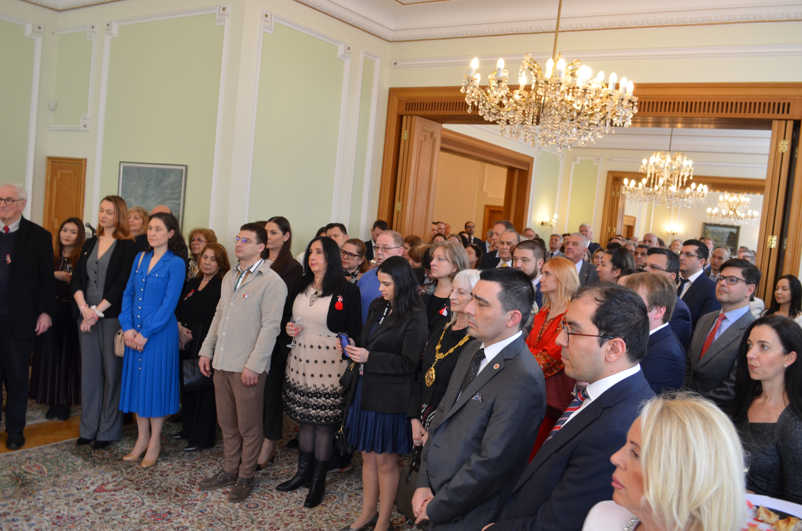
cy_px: 266
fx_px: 667
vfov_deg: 43.4
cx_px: 401
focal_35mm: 30
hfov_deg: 62.0
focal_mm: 20
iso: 400
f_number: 5
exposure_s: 1/30
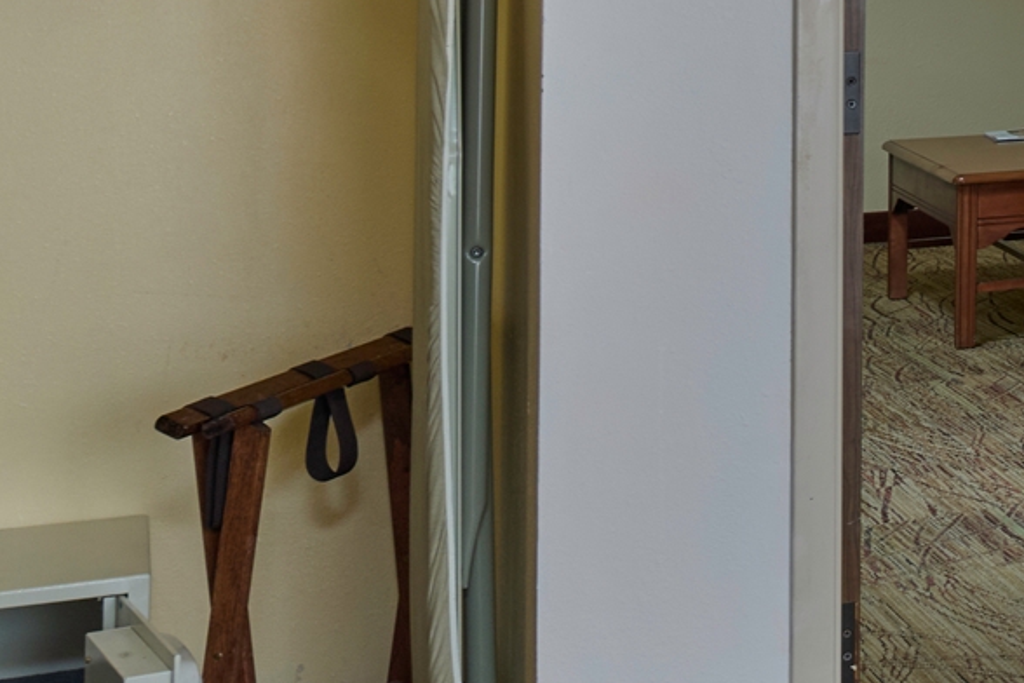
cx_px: 2550
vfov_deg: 14.1
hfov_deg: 13.8
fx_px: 2759
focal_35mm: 97
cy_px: 444
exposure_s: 1/5
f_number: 11
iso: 200
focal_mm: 19
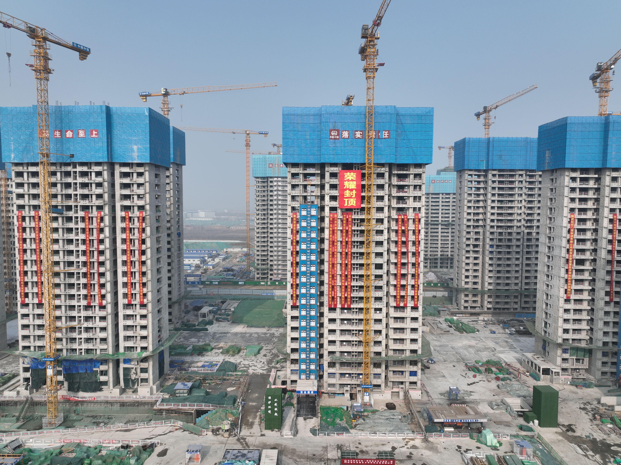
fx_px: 430
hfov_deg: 71.6
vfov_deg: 56.8
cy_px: 232
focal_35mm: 24
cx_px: 310
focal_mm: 12.29
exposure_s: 1/1600
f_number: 2.8
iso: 100
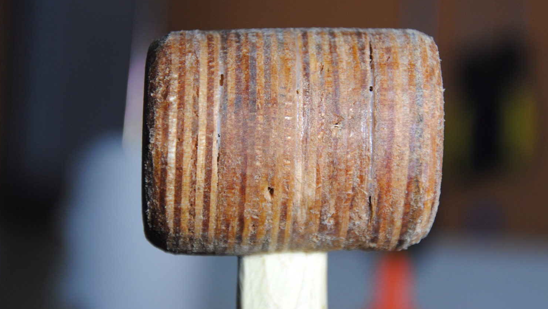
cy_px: 135
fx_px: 2282
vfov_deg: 7.7
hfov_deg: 13.7
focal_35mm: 157
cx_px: 287
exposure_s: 1/125
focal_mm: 92
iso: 250
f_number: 5.6
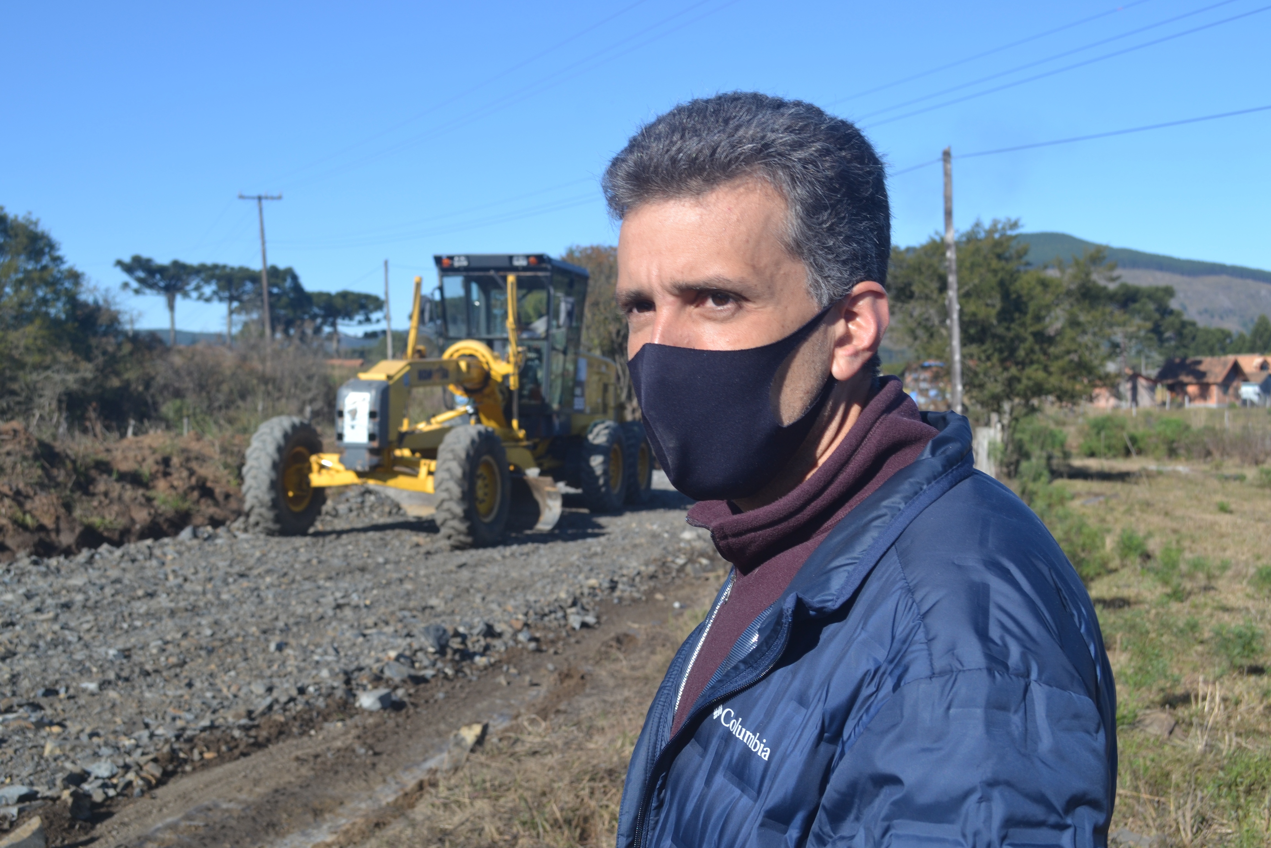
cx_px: 636
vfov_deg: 34.2
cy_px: 424
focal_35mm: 39
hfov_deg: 49.6
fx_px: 1377
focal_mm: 26
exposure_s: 1/200
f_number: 7.1
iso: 100
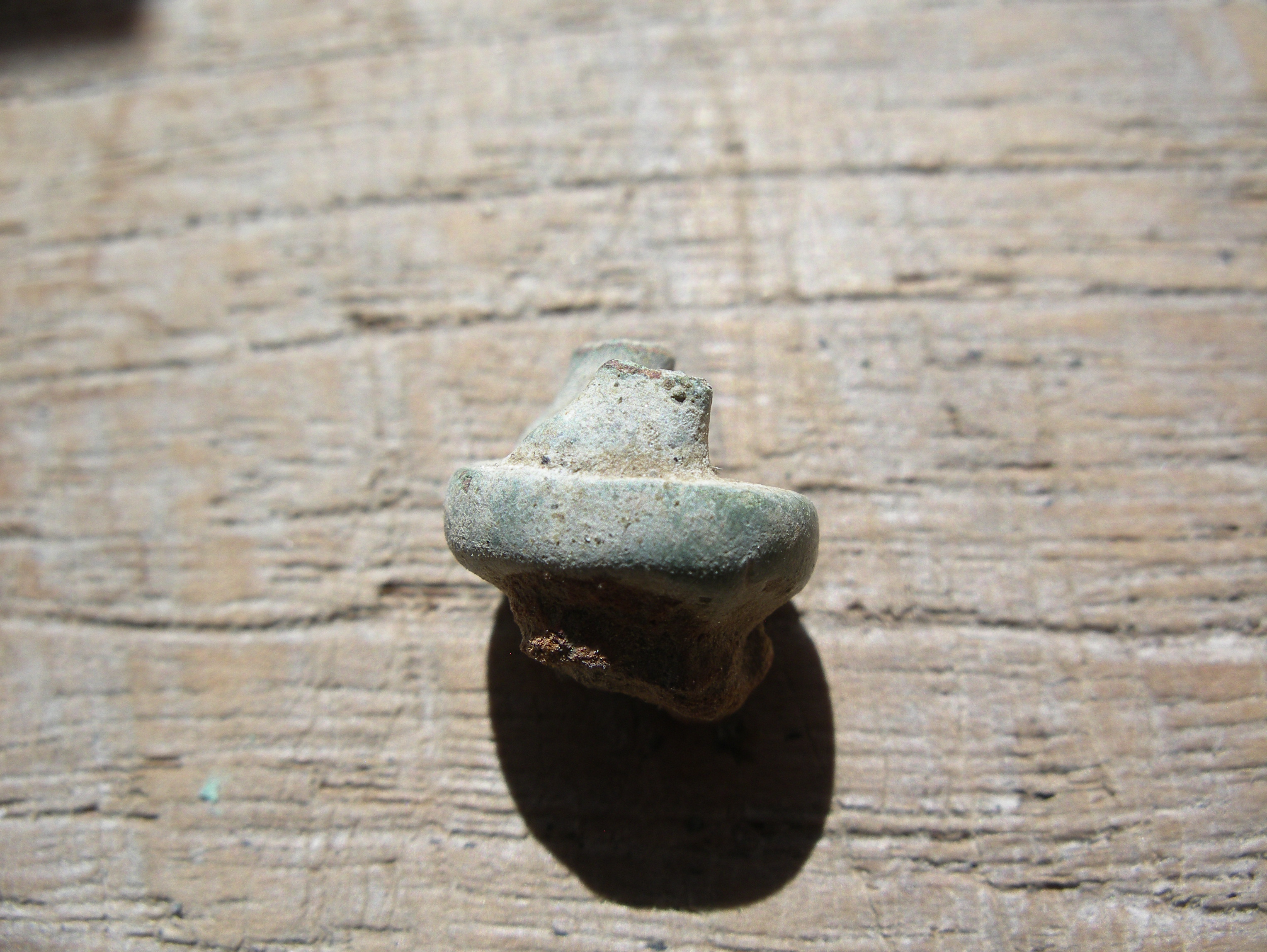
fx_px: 1355
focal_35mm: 37
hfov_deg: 50.1
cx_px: 634
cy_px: 476
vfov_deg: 38.7
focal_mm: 7.8
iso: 80
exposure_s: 1/250
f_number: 5.6
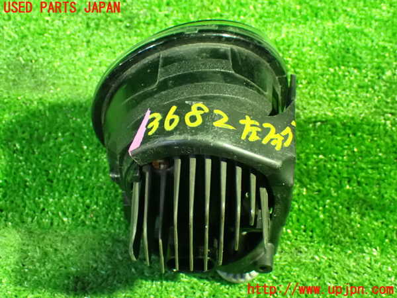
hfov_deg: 35.5
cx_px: 198
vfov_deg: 27.0
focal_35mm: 54
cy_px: 149
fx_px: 619
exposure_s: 1/13
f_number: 3.3
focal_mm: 9.65
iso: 1600
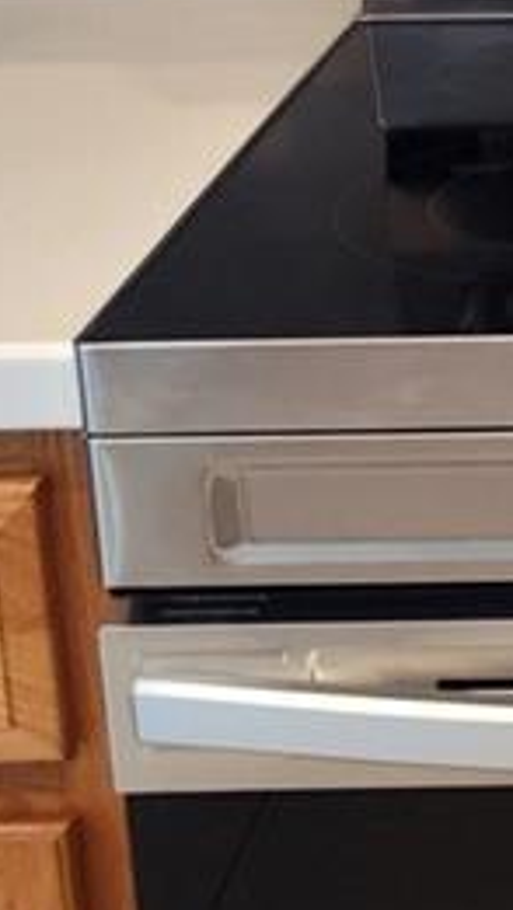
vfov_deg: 18.3
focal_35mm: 115
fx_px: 2778
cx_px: 988
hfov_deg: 9.9
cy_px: 91
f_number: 1.8
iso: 1194
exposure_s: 1/60
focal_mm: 5.56
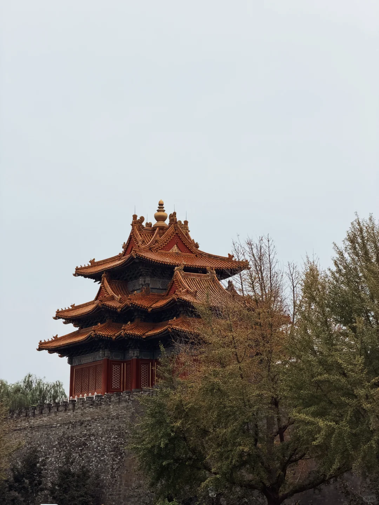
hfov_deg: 14.8
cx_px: 190
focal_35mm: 100
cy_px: 252
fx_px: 1460
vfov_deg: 19.6
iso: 50
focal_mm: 16.89
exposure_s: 1/340
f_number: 2.8
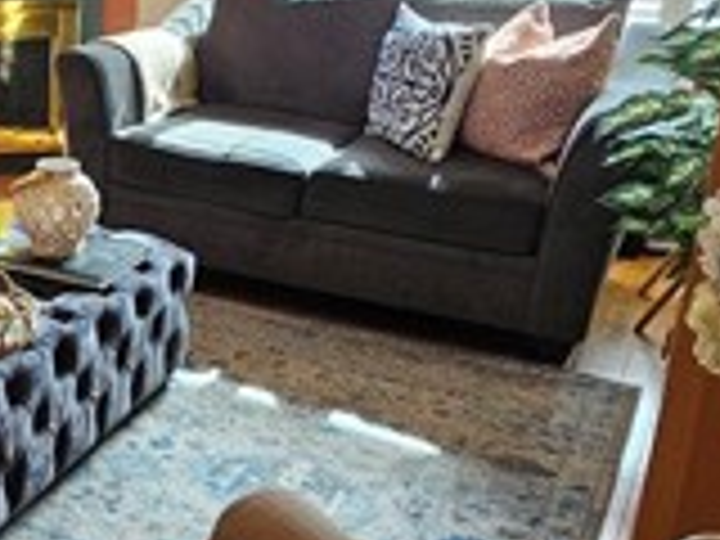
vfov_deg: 28.0
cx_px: -40
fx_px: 1082
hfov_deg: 33.0
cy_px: 248
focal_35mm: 52
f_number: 2.2
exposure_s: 1/60
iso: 100
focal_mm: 2.2
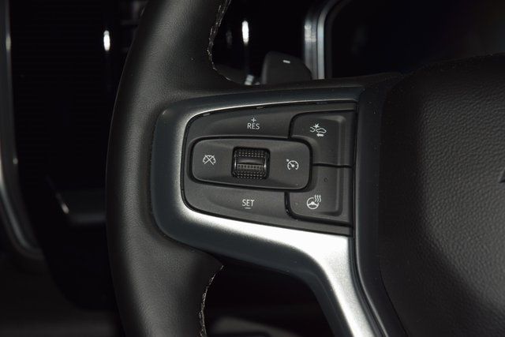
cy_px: 168
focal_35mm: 105
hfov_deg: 19.5
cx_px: 252
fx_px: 1473
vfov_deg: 13.0
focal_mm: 70
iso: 100
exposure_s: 1/125
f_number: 8
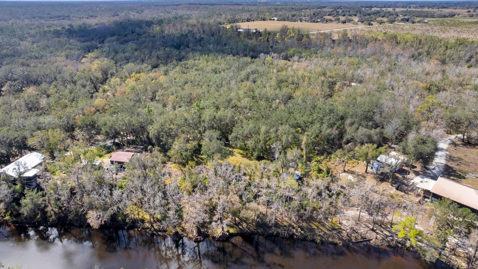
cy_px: 133
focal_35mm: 24
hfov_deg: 76.3
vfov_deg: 47.7
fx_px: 304
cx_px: 241
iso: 150
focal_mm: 8.38
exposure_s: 1/2500
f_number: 2.8
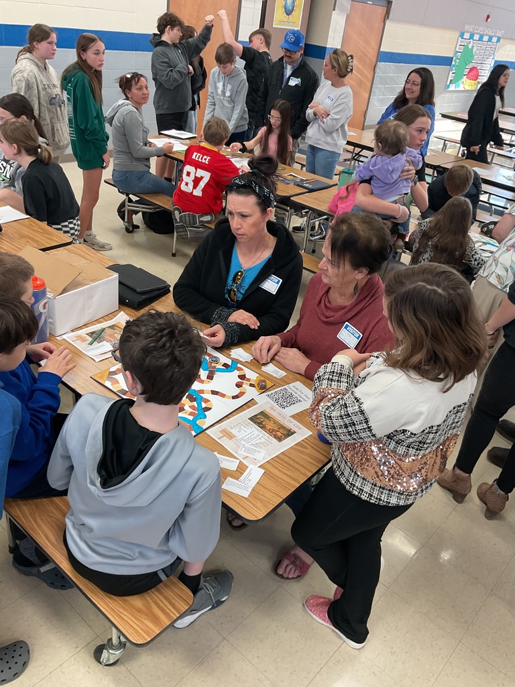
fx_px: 575
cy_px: 344
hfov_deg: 48.2
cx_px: 258
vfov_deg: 61.7
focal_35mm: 29
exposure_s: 1/60
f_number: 1.8
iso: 64
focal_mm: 3
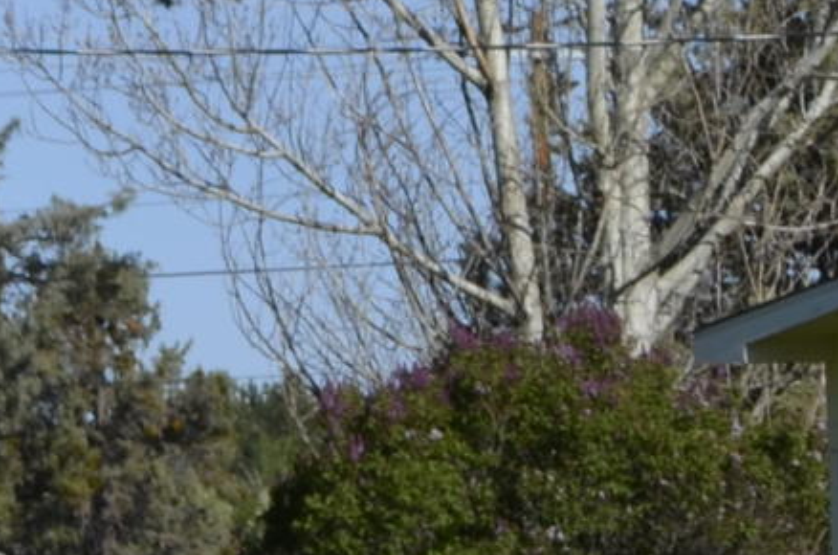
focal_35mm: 411
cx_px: 2248
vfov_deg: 3.3
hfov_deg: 4.8
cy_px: 520
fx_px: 9546
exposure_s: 1/320
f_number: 9
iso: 100
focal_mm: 40
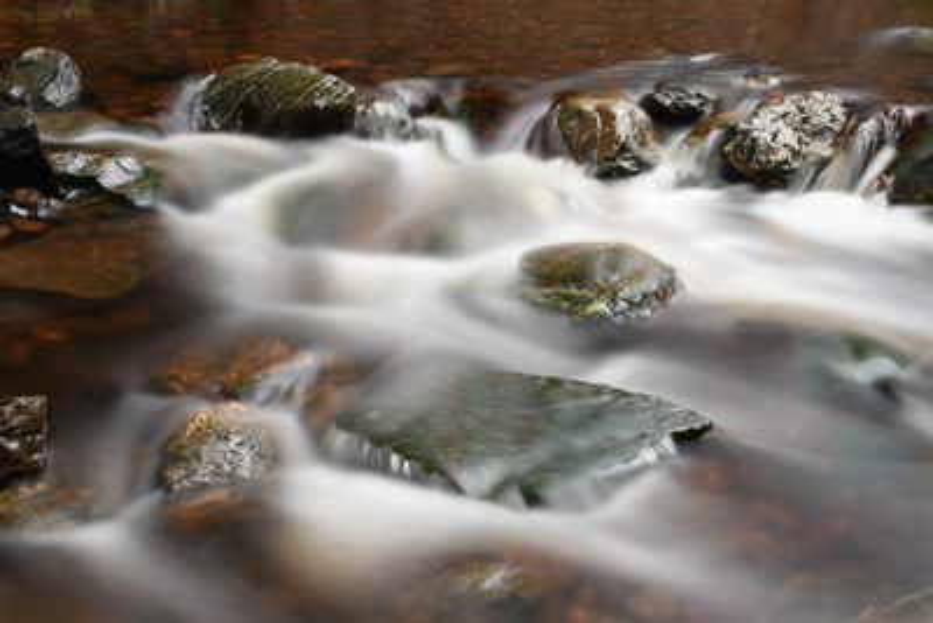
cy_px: 312
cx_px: 466
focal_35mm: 52
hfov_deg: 38.2
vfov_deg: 26.0
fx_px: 1348
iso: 100
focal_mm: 35
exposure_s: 30
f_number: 10
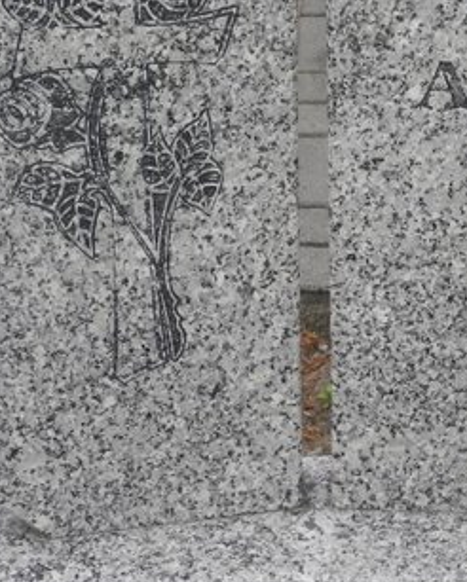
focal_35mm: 127
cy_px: 82
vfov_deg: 15.0
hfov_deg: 12.1
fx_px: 2192
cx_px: 435
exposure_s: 1/800
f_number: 3.5
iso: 100
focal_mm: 10.7
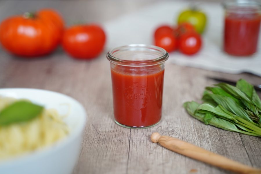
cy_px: 87
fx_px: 464
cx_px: 130
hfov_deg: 31.4
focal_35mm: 64
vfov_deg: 21.2
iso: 200
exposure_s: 1/80
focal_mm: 64
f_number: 2.8
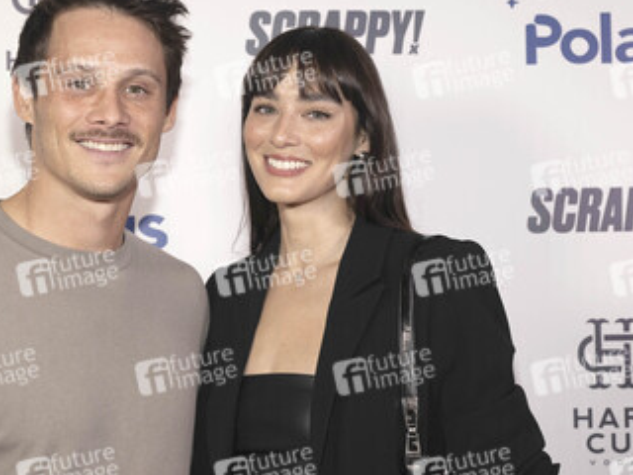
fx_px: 1262
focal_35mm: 69
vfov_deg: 21.3
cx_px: 213
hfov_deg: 28.0
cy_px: 224
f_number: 5
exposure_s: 1/200
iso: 800
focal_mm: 51
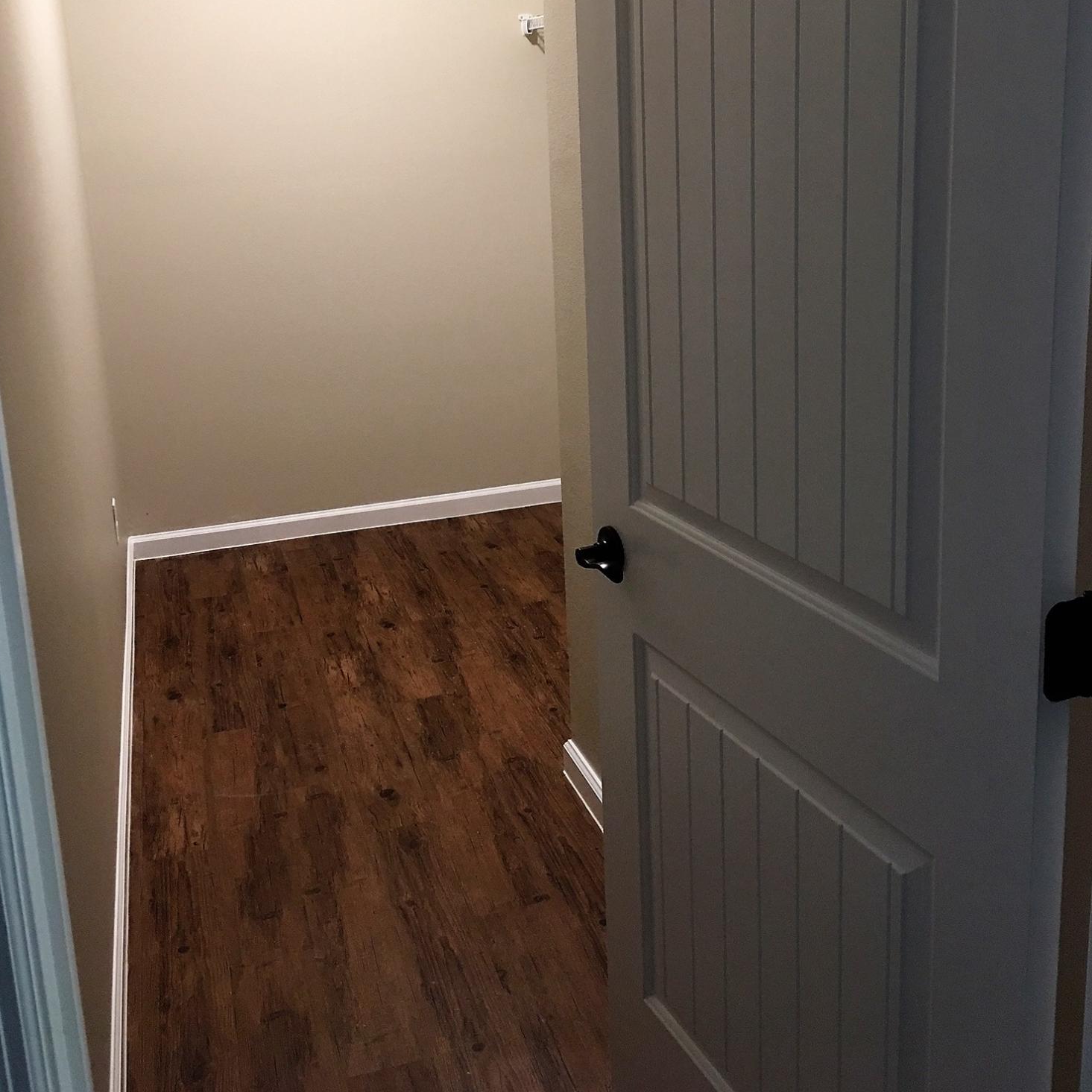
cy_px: 370
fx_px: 1249
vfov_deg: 46.5
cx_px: 535
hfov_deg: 47.2
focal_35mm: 35
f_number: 2.2
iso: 80
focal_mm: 4.15
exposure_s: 1/10
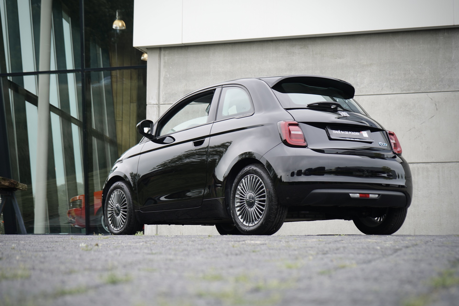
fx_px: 803
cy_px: 153
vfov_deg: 21.6
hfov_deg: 31.9
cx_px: 230
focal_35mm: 63
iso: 100
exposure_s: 1/100
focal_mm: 63
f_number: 6.3
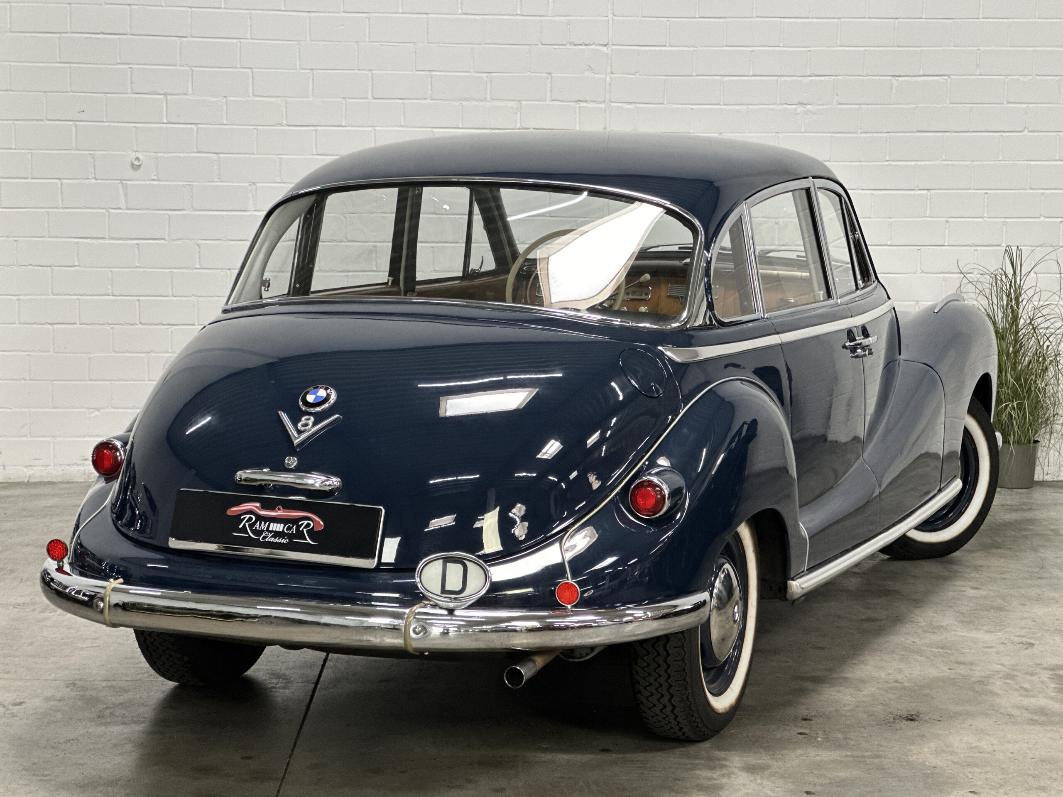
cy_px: 398
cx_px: 532
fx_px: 2365
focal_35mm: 77
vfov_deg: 19.1
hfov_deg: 25.3
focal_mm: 9
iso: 250
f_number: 2.8
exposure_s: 1/33
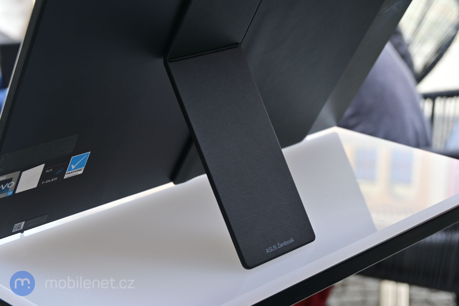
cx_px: 230
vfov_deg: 18.2
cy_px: 153
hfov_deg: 27.0
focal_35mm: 75
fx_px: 956
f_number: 6.3
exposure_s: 1/80
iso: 140
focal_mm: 50
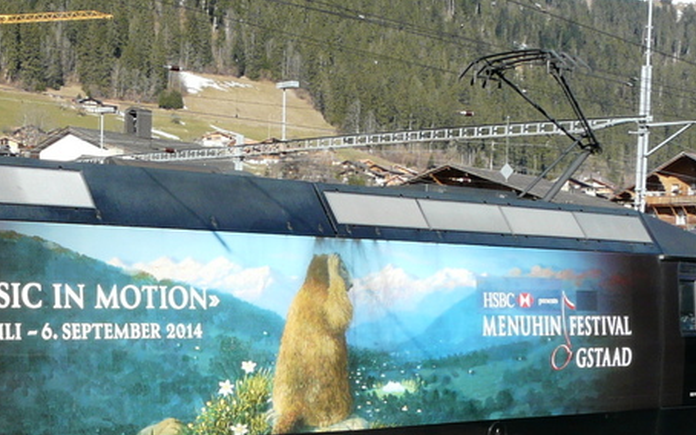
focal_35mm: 70
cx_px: 67
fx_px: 1328
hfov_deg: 28.2
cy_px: 335
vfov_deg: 18.5
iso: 100
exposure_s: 1/250
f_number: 5.6
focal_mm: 4.9
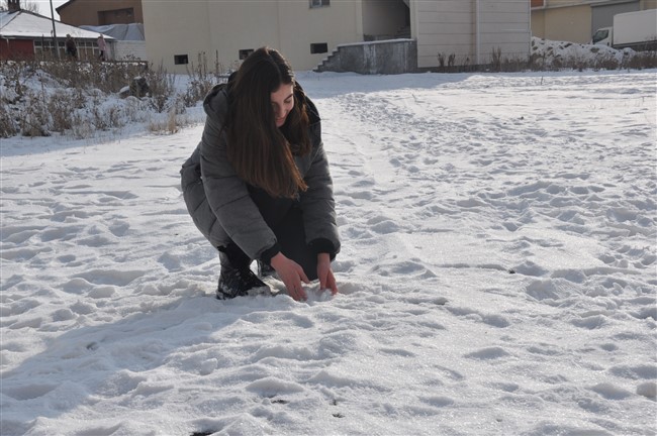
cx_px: 328
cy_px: 218
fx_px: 930
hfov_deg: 38.9
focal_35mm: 51
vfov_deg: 26.4
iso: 250
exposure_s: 1/500
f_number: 11
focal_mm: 34
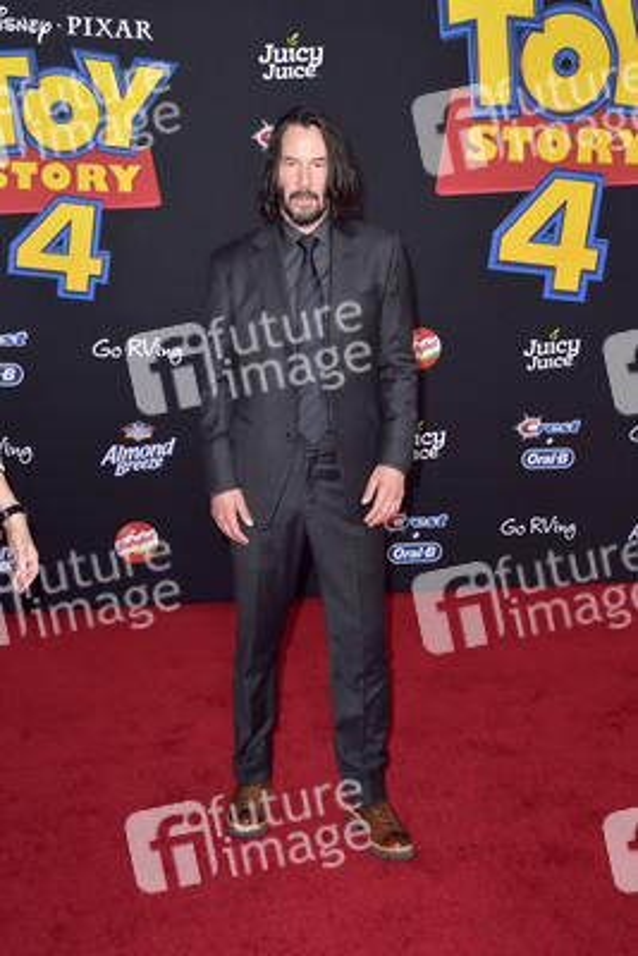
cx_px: 319
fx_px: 1115
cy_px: 478
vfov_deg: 46.4
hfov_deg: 31.9
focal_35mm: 42
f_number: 7.1
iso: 500
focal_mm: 42
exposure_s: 1/200
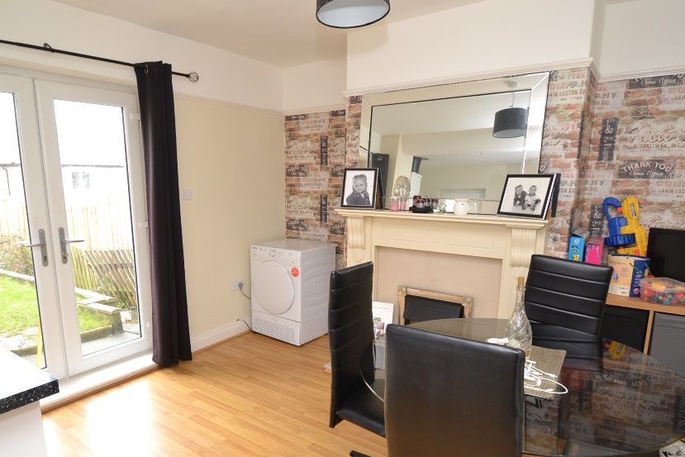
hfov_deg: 80.2
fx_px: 406
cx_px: 316
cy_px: 258
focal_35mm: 21
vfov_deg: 58.6
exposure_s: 1/60
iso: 400
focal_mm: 11.5
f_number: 4
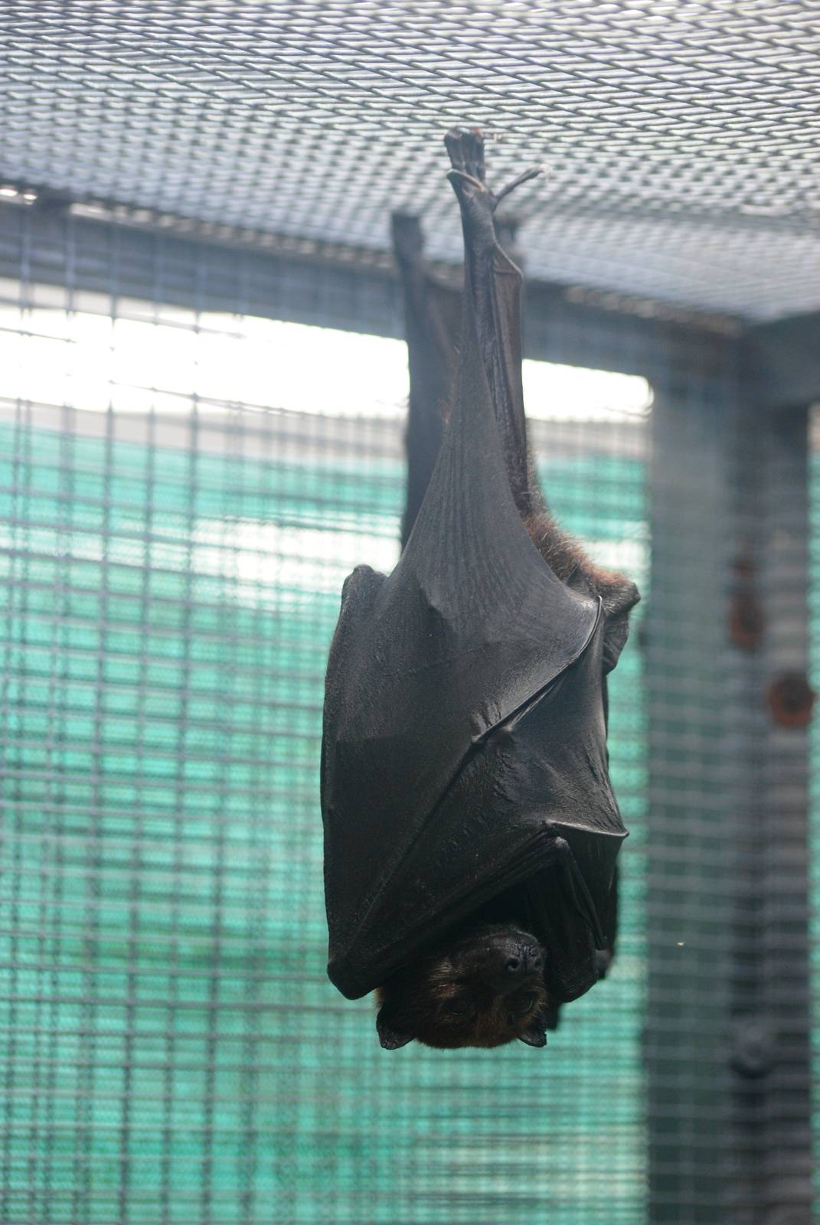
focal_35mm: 165
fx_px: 5621
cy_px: 612
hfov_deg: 8.3
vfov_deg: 12.4
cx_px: 410
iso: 400
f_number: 4.2
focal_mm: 110
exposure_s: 1/160
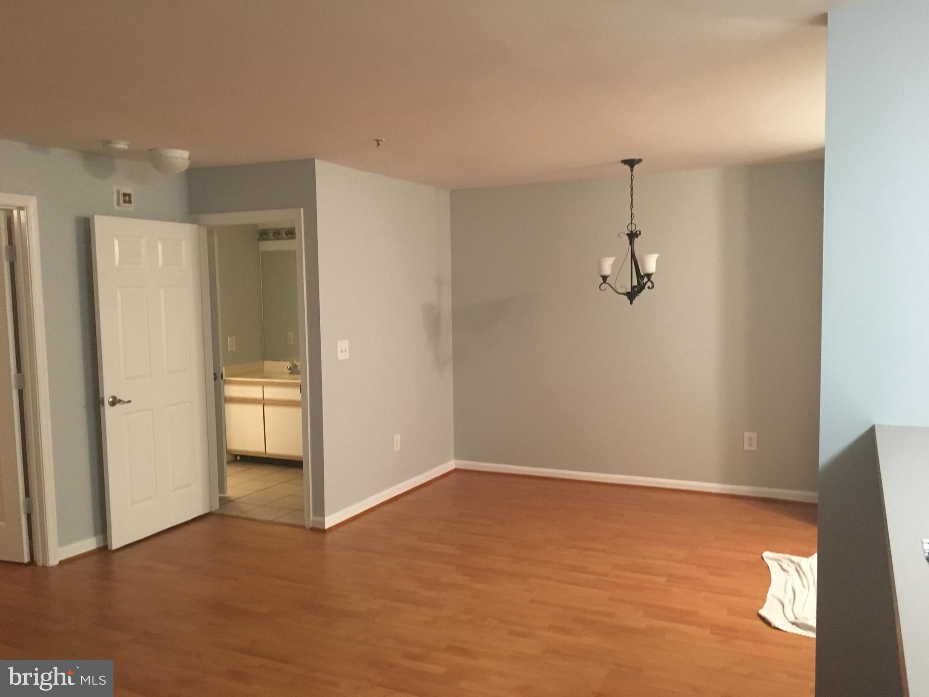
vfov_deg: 48.2
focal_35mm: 29
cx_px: 464
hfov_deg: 61.7
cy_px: 348
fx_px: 778
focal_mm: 4.15
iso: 200
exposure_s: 1/24
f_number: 2.2
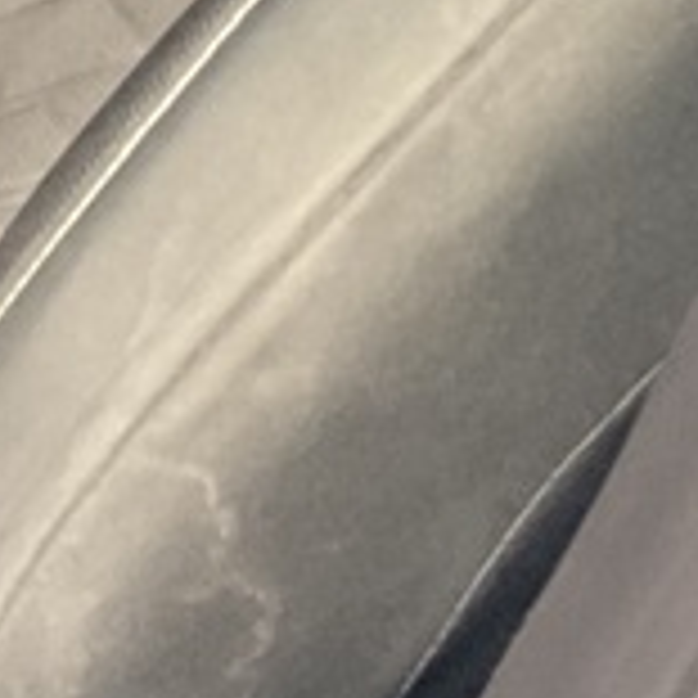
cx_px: -932
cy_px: -748
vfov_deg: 10.1
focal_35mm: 159
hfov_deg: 9.8
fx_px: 3627
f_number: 1.8
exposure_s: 1/33
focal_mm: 3
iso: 250
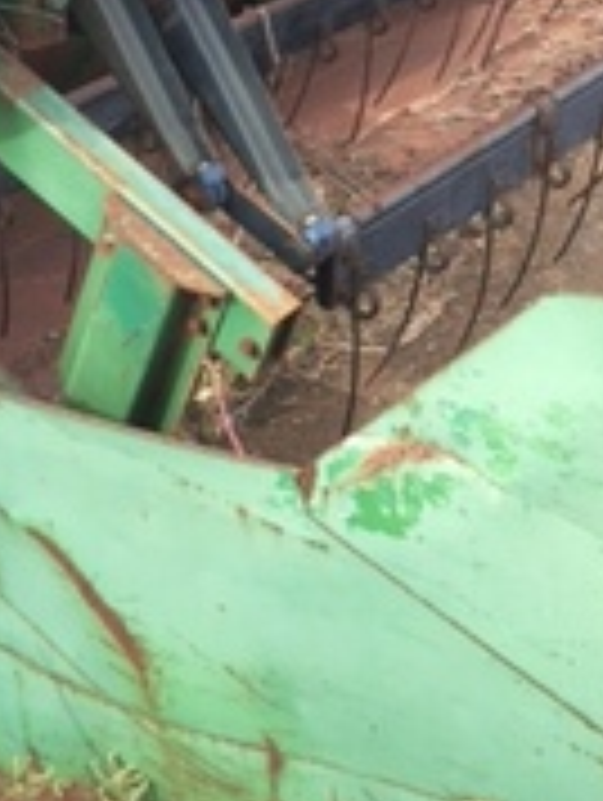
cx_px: 639
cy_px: 32
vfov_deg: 24.1
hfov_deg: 18.3
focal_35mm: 78
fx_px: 1807
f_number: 2.2
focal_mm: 4.15
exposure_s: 1/581
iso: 32
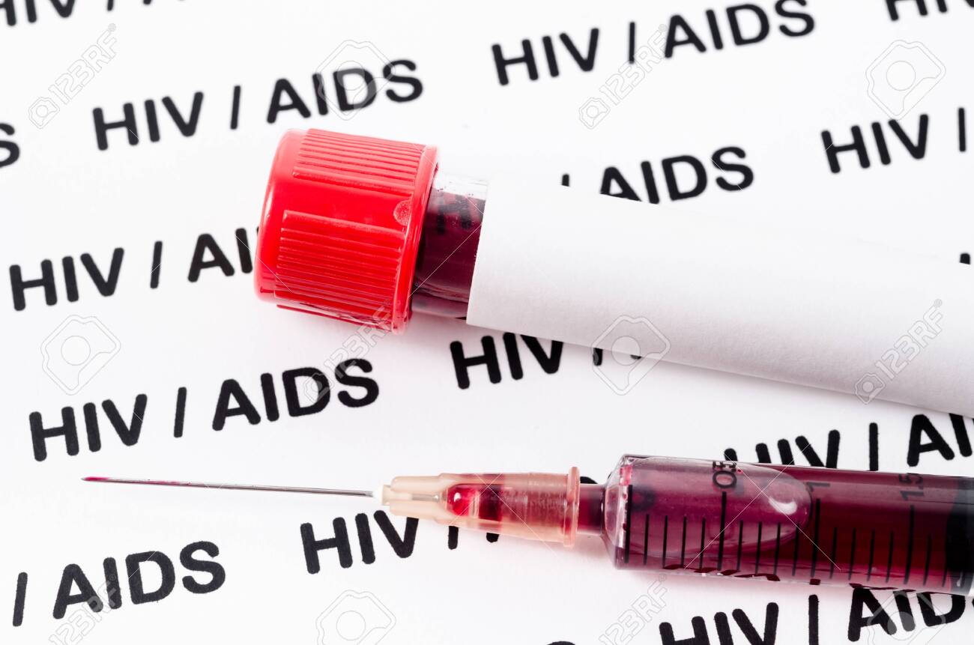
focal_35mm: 90
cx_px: 487
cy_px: 322
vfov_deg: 15.1
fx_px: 2430
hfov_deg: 22.7
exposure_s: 1/125
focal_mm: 60
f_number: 11
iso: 100
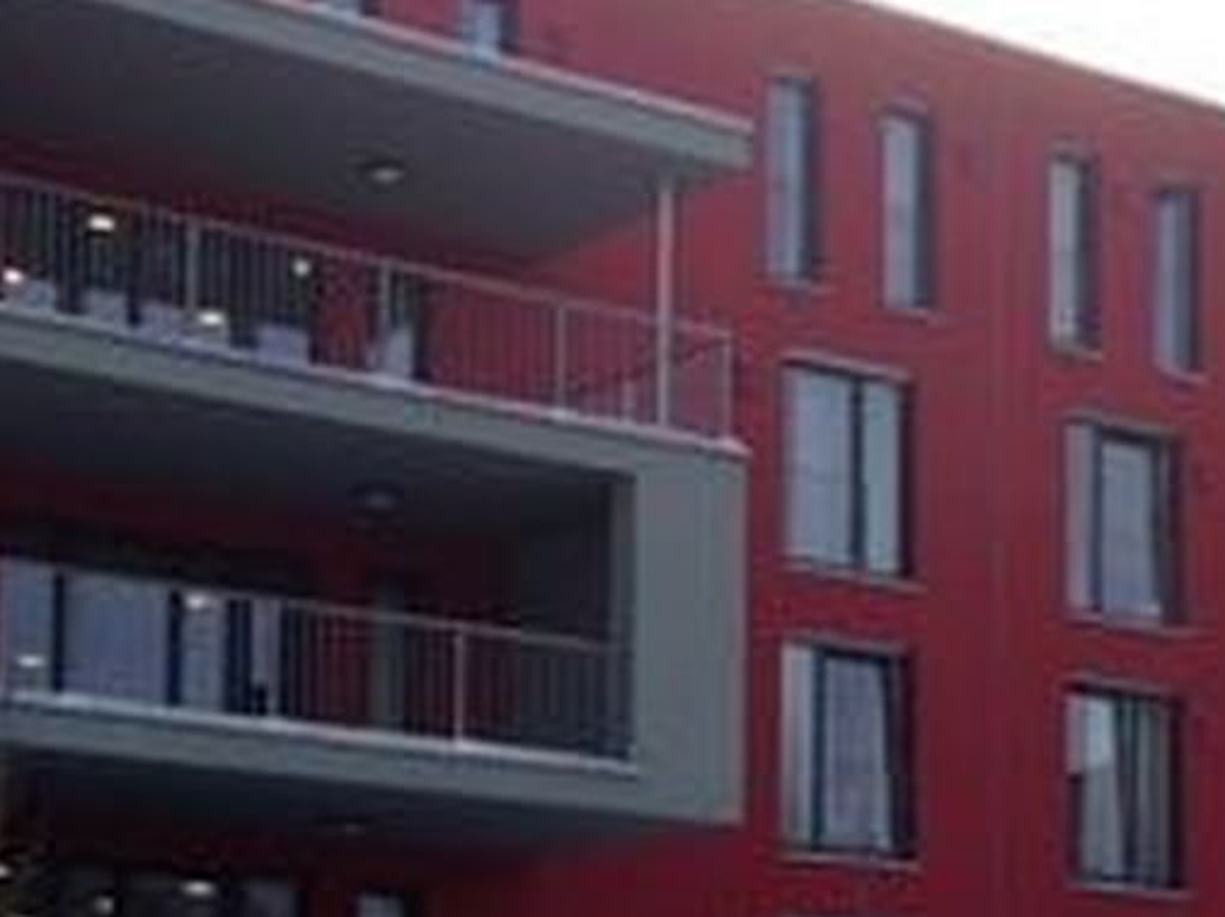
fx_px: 3325
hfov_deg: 20.9
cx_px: 637
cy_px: 919
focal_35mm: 94
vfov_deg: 15.4
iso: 50
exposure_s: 1/704
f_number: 2.4
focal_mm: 4.13
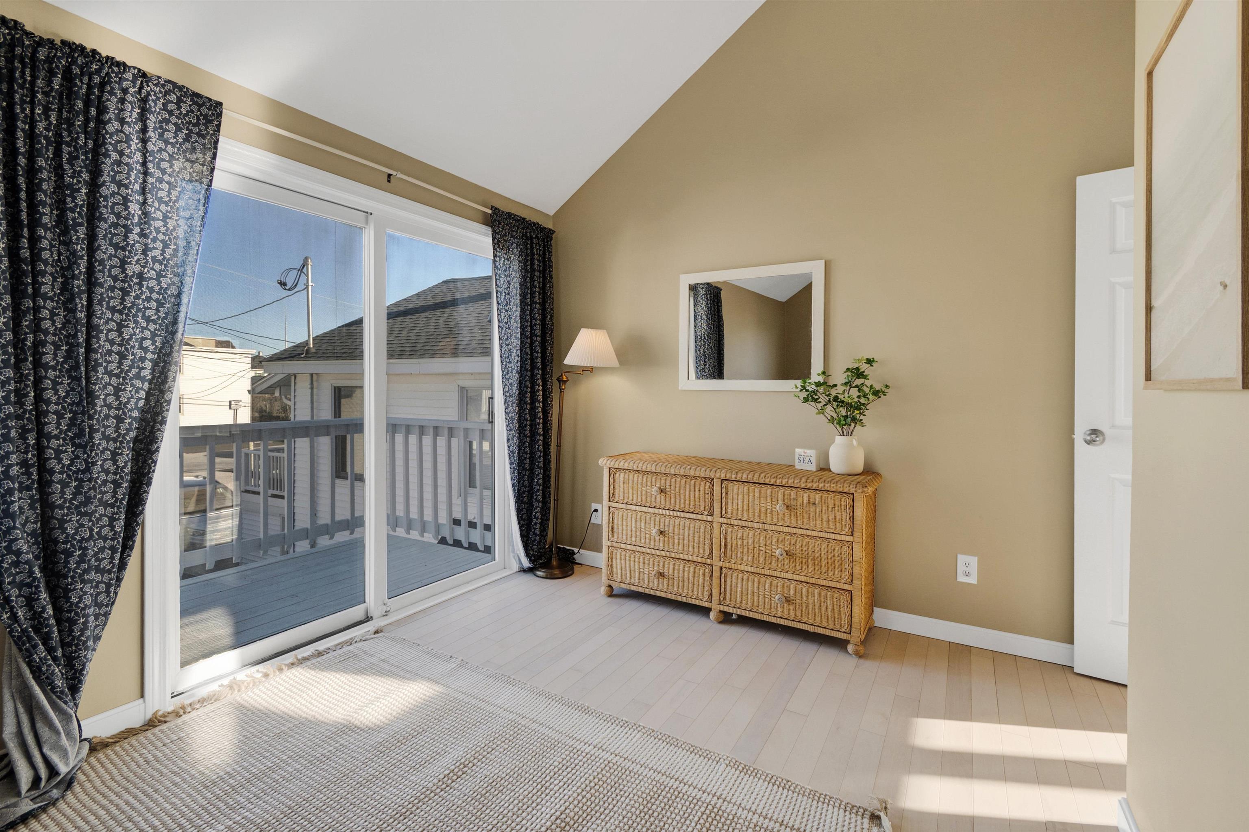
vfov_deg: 77.3
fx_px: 520
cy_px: 416
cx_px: 624
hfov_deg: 100.4
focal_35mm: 15
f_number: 7.1
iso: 500
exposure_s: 1/125
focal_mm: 10
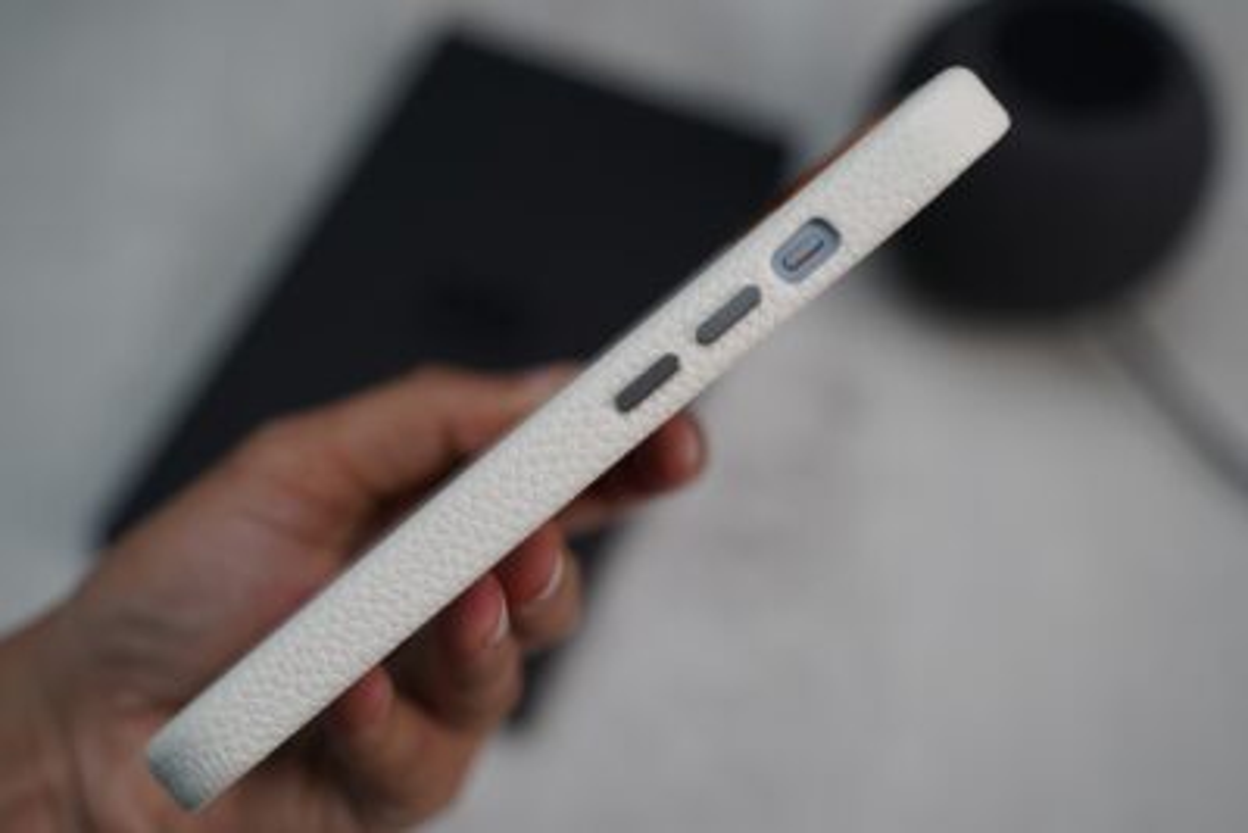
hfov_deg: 35.6
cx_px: 624
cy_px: 416
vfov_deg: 24.2
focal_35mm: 56
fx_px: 1942
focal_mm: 56
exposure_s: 1/60
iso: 400
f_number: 4
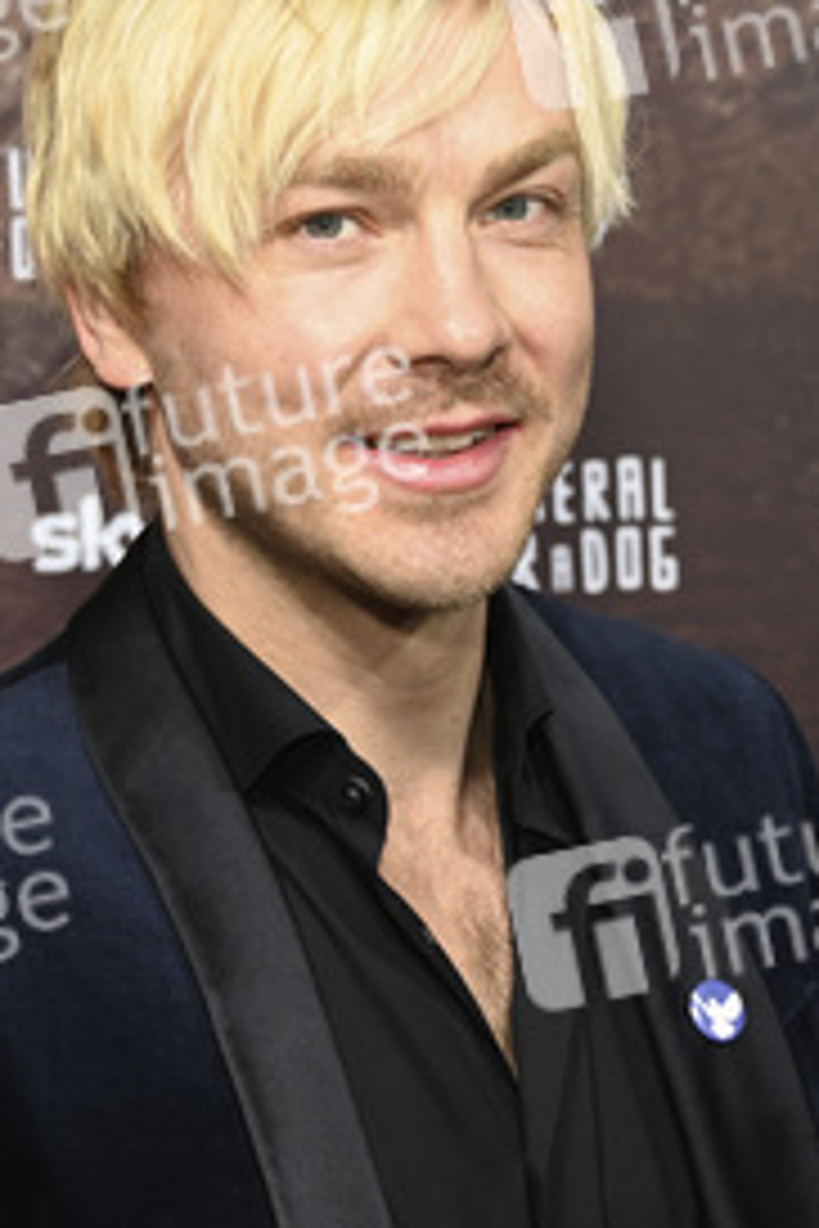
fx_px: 2252
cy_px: 679
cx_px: 331
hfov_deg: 20.6
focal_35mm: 66
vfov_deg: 30.5
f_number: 6.3
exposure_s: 1/200
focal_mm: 45
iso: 400
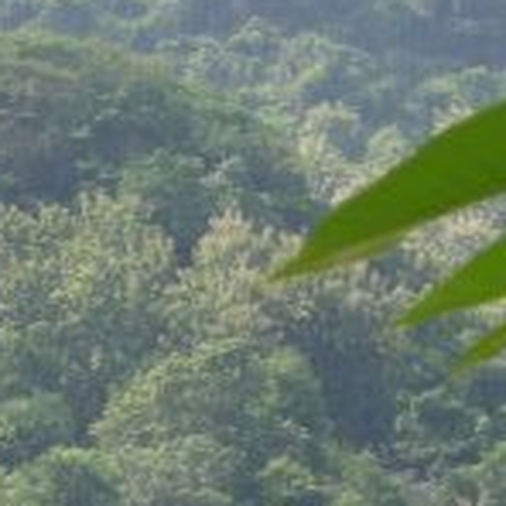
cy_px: 585
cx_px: 178
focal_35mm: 481
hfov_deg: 3.6
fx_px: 7955
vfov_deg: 3.6
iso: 64
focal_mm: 26.3
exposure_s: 1/140
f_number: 5.3
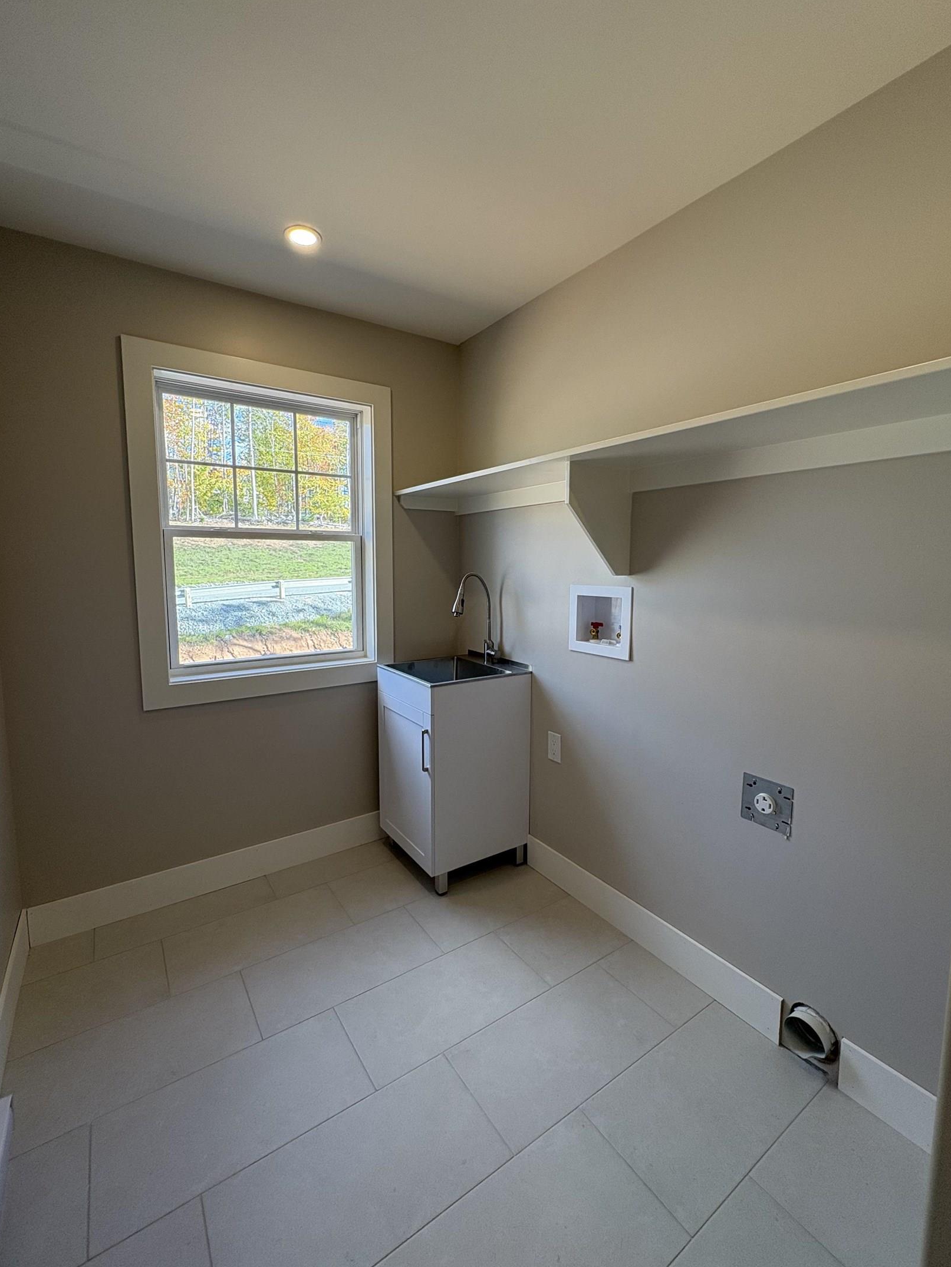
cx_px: 468
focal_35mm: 15
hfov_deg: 81.8
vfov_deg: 98.1
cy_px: 616
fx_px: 549
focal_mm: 2.22
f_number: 2.2
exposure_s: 1/121
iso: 64
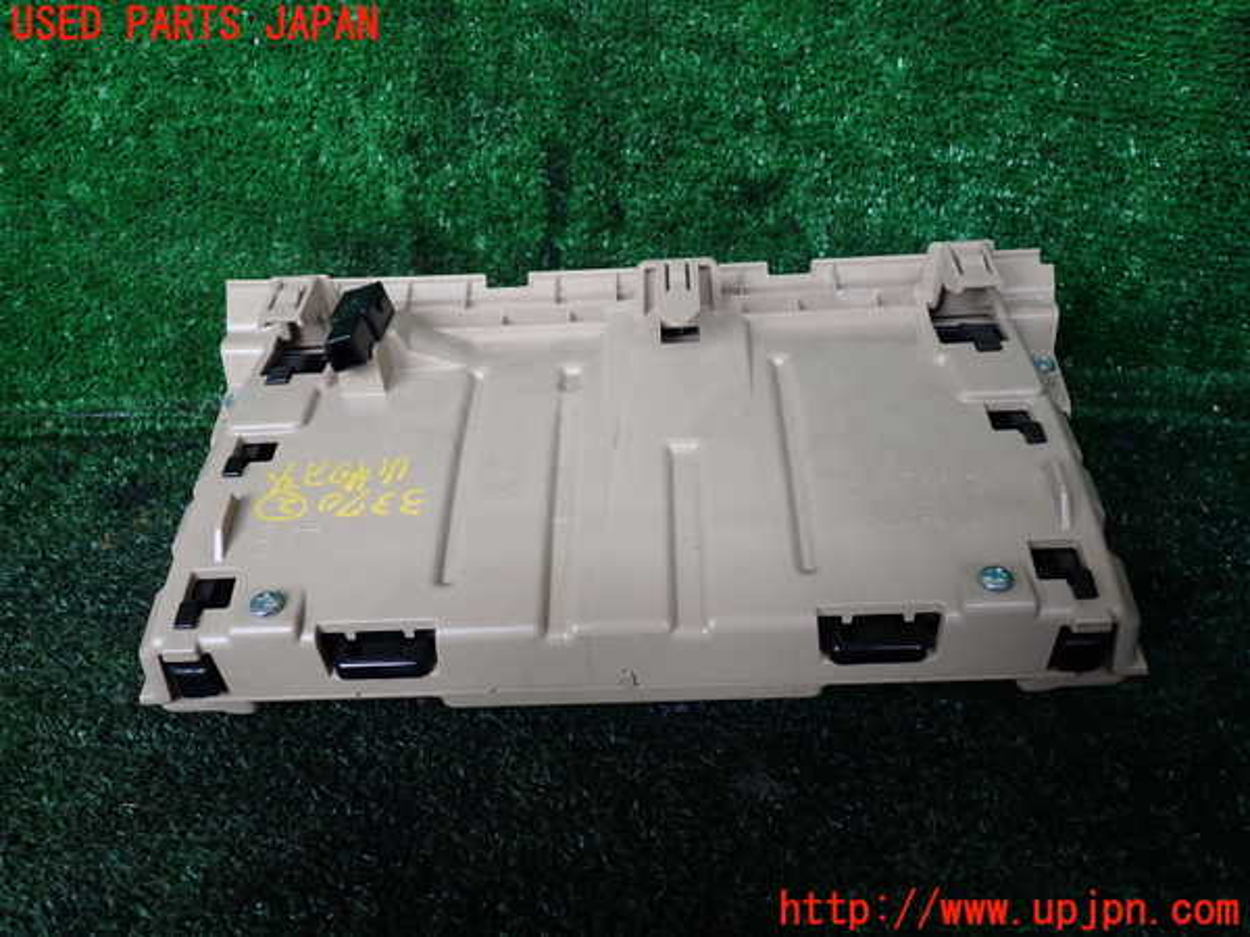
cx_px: 625
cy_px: 468
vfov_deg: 46.8
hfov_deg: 60.0
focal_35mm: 30
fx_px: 1083
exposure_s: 1/100
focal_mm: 5.4
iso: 100
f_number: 2.3
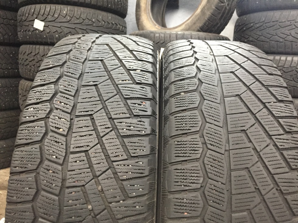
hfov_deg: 61.7
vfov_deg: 48.2
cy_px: 112
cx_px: 149
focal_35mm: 29
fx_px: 250
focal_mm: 4.15
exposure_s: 1/20
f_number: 2.2
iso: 250
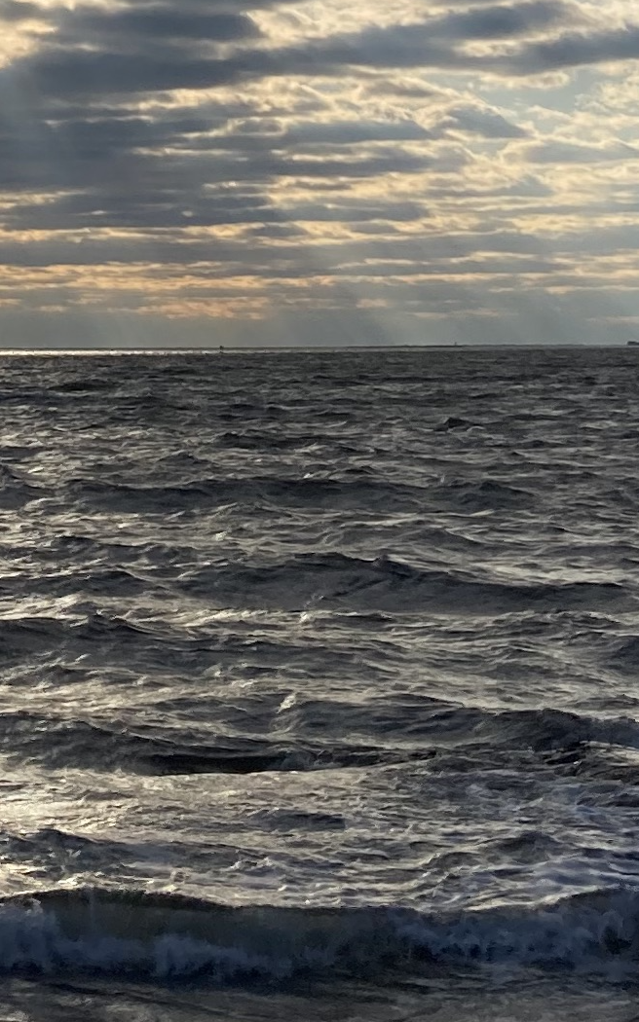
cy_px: -161
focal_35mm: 114
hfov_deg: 10.9
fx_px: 3177
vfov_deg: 17.5
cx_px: -431
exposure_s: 1/6098
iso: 25
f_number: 1.8
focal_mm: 3.99
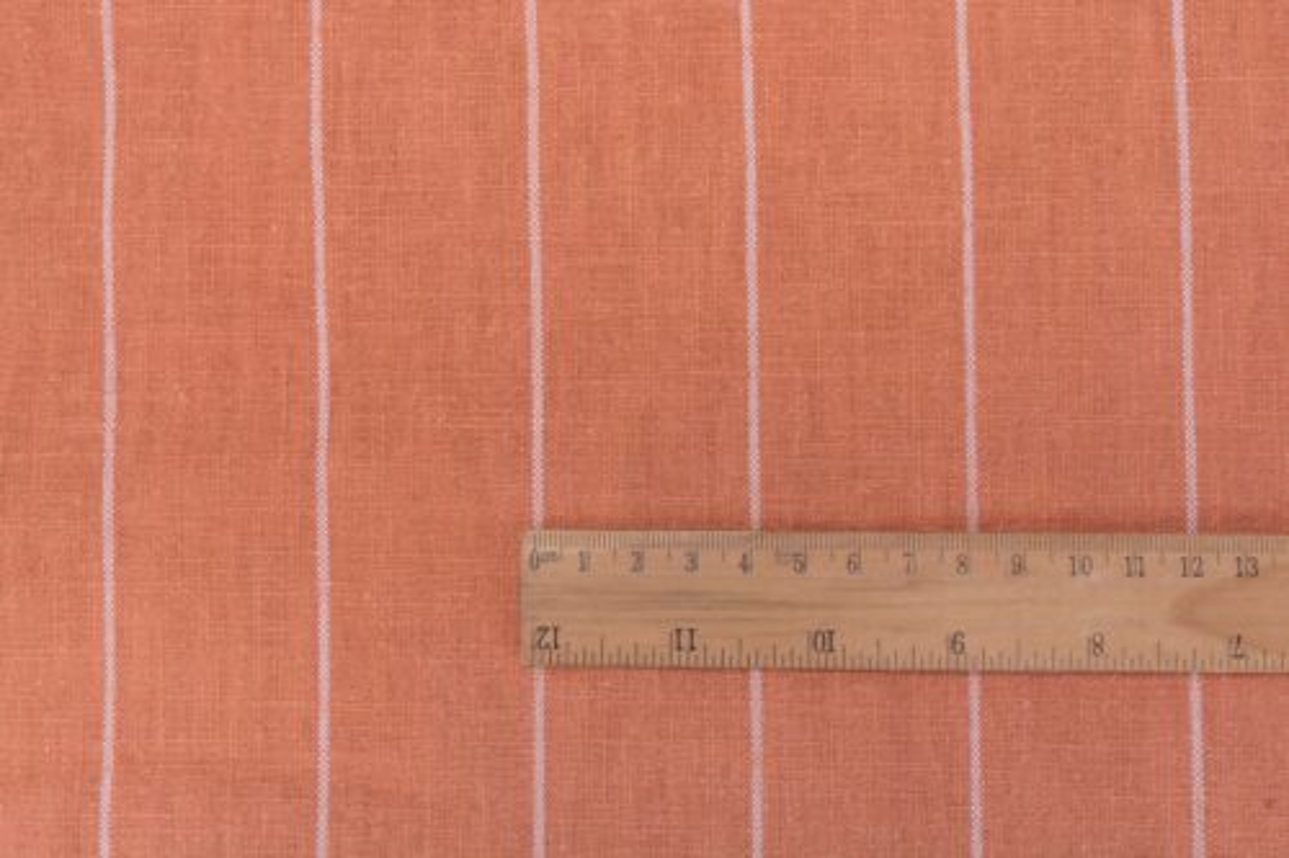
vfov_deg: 29.8
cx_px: 644
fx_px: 1611
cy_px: 429
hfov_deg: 43.6
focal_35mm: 45
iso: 100
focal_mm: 30
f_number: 11
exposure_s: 1/125
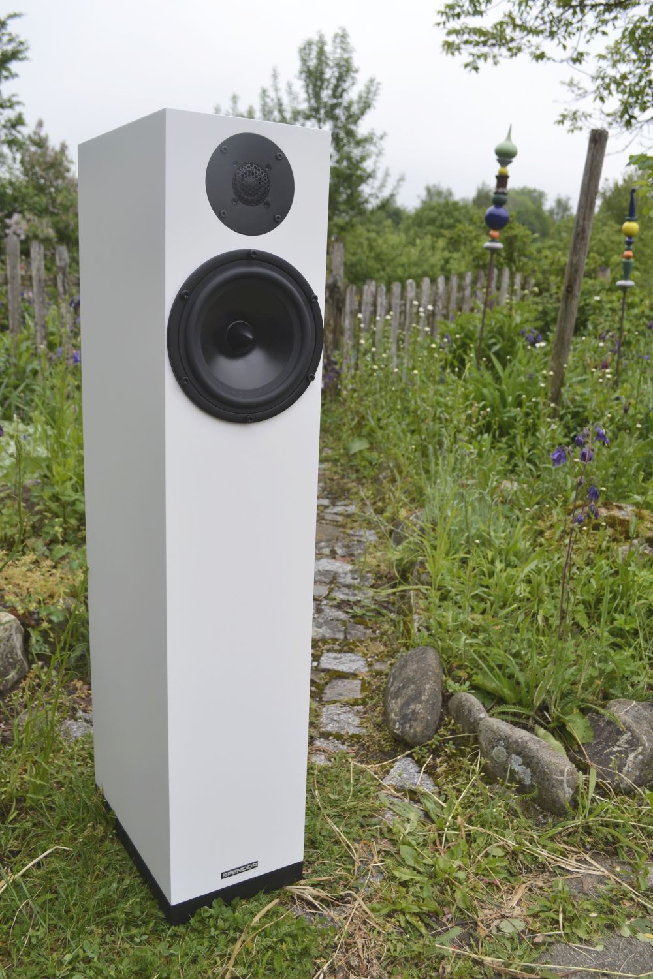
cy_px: 490
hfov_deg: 43.6
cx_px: 326
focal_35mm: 30
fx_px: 816
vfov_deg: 61.9
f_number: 6.3
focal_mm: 20
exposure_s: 1/160
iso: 100
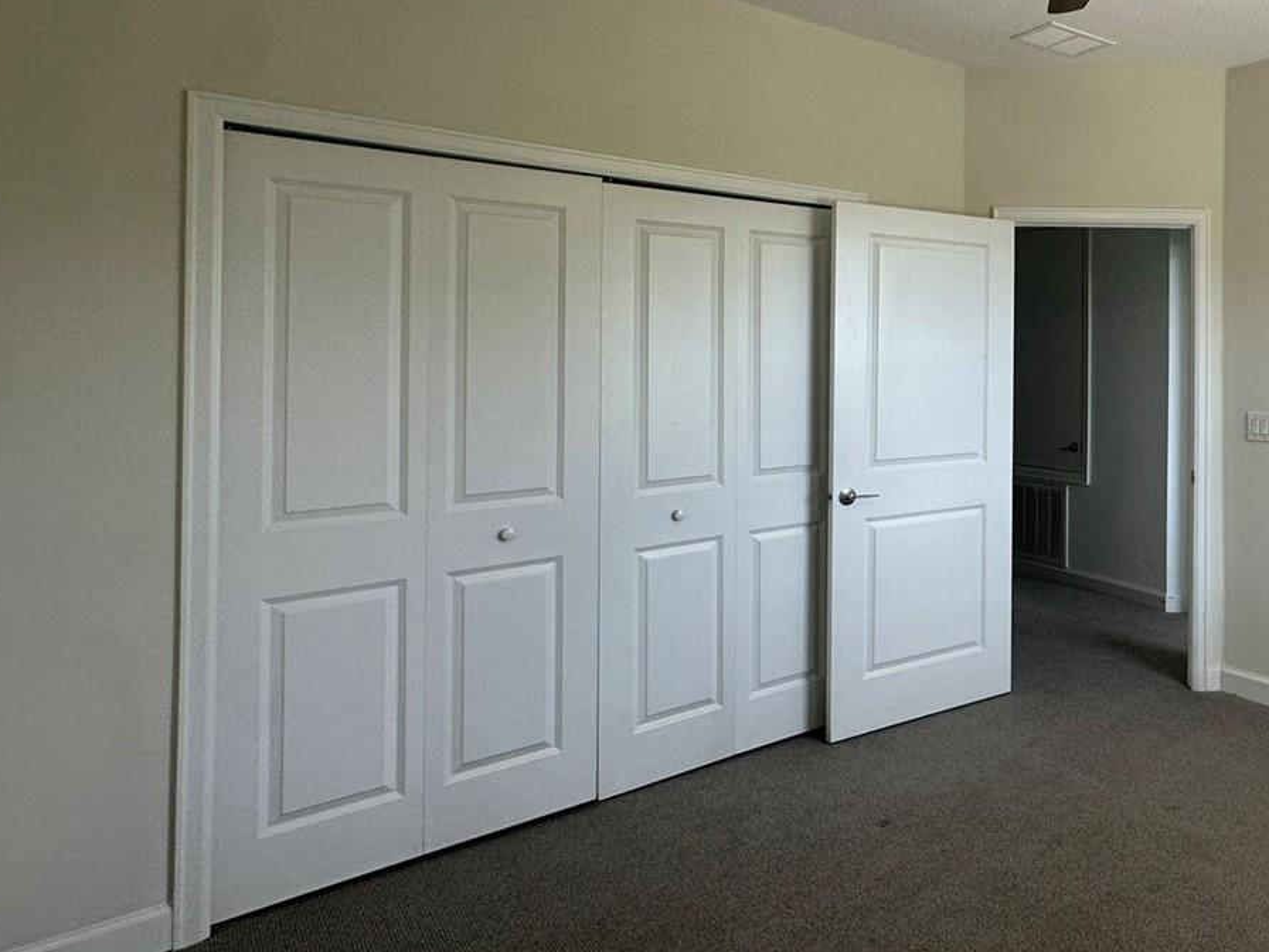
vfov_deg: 54.1
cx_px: 1112
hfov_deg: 60.2
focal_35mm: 25
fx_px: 916
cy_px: 340
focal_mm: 2.22
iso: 125
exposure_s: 1/120
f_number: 2.2
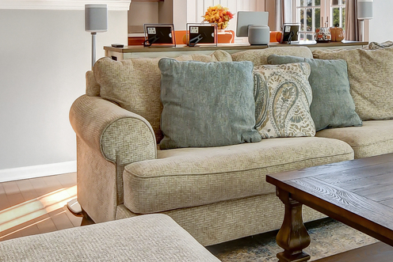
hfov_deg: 37.3
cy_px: 6
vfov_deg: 26.2
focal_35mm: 49
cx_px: 364
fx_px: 535
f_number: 3.5
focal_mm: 10
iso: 200
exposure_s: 1/250
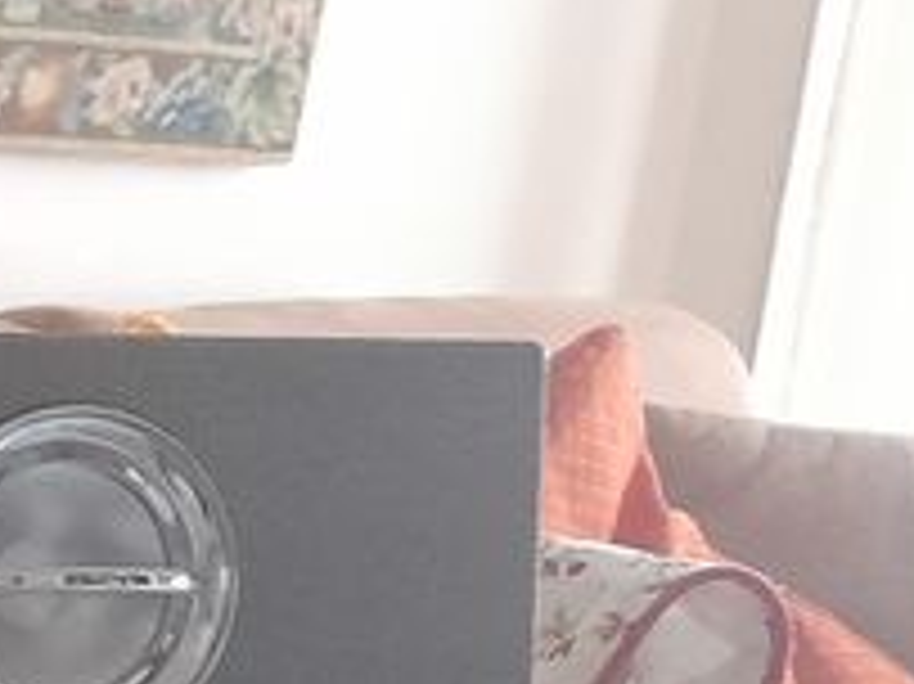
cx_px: -1238
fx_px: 3246
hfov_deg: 12.7
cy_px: 954
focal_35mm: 123
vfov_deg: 11.6
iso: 400
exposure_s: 1/33
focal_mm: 4.6
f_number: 2
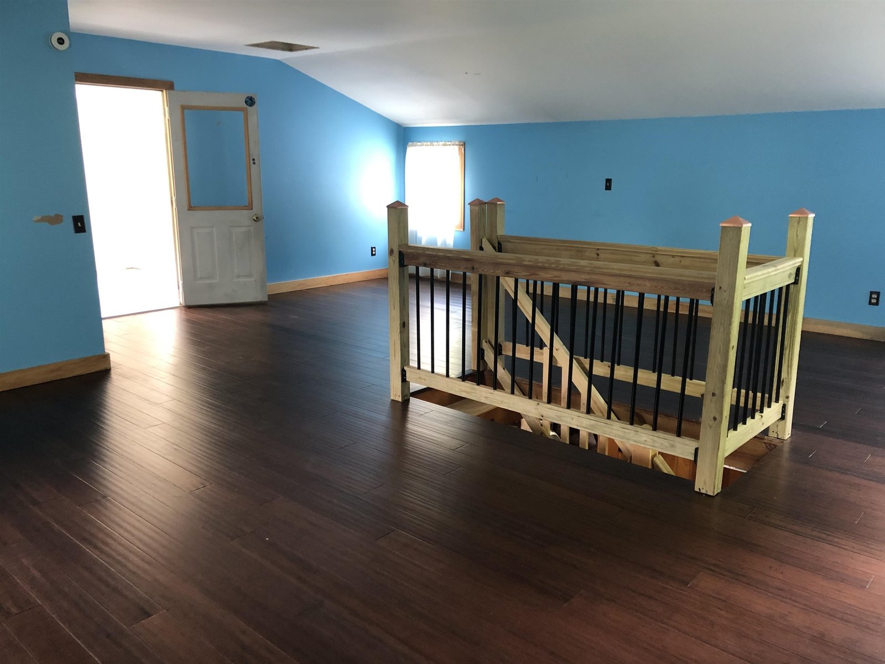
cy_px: 332
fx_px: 716
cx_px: 442
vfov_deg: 49.7
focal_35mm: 28
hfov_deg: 63.4
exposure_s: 1/15
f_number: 1.8
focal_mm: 4
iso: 64
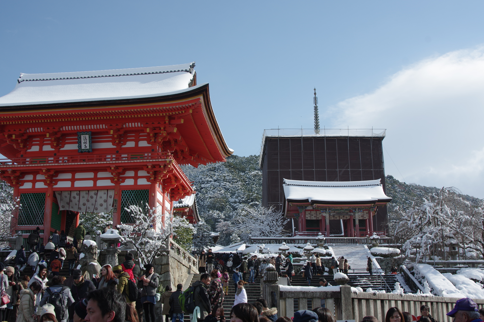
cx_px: 242
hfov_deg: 46.4
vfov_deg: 31.8
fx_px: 564
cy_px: 161
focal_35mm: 42
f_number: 10
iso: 200
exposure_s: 1/320
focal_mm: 28
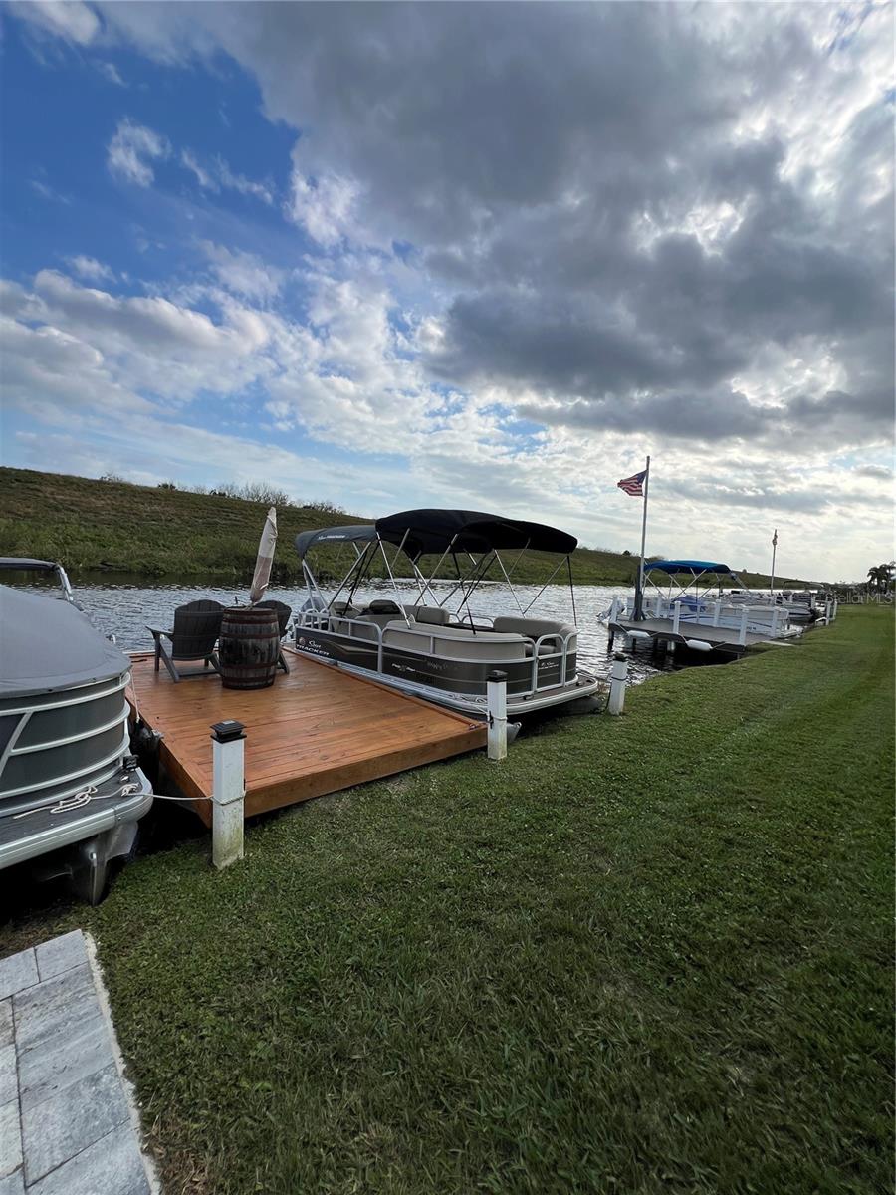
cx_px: 448
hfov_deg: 89.9
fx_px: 449
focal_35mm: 13
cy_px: 598
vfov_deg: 106.2
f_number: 1.8
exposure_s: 1/2096
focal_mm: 1.57
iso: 32
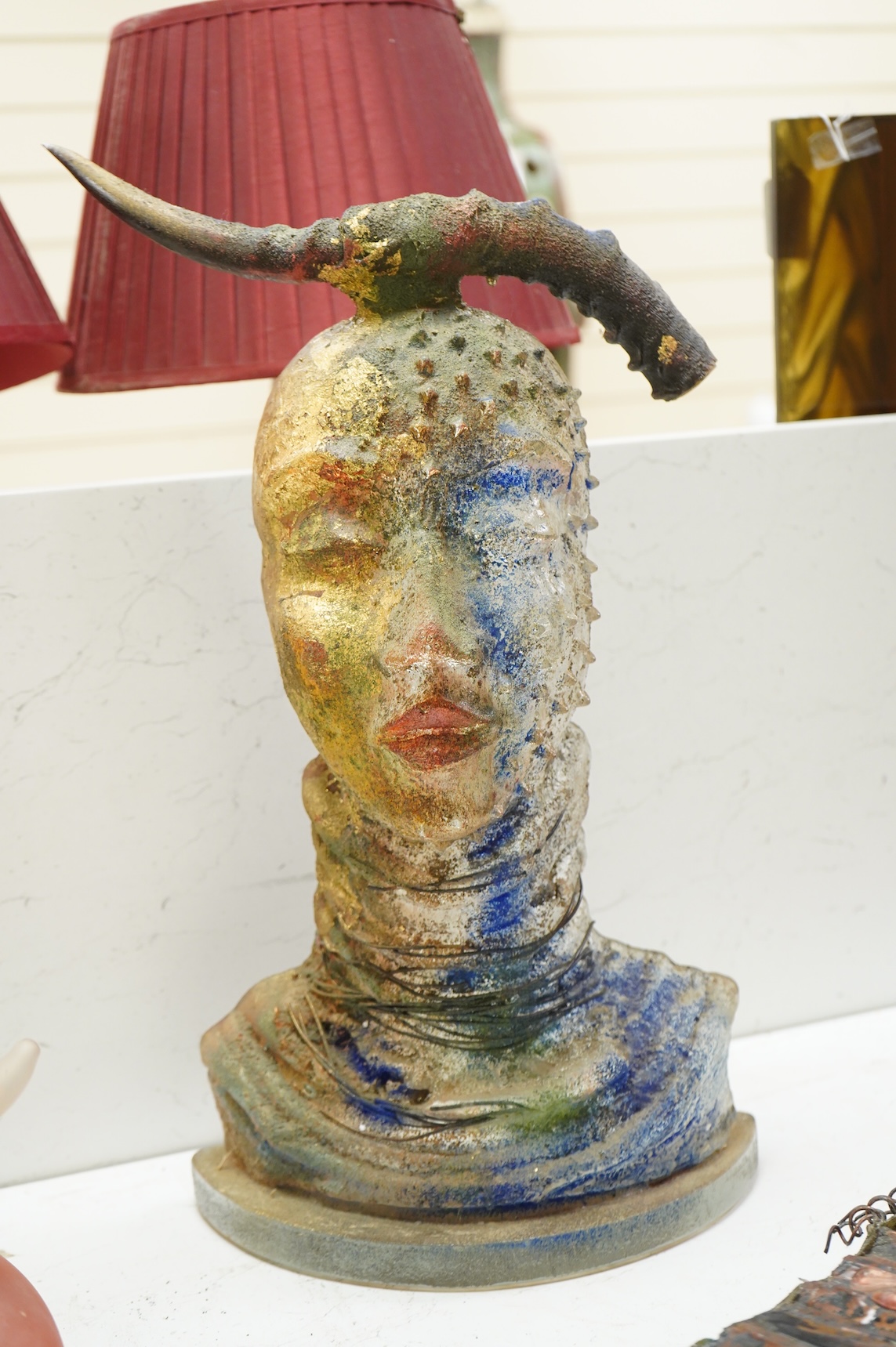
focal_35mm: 53
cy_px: 674
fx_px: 1982
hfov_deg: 25.5
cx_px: 448
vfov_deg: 37.5
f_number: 5.6
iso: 2500
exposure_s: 1/80
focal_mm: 53
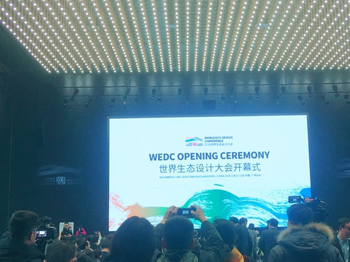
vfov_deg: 28.5
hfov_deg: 37.4
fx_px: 515
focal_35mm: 51
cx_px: 206
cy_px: 146
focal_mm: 4.15
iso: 25
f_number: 2.2
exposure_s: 1/33
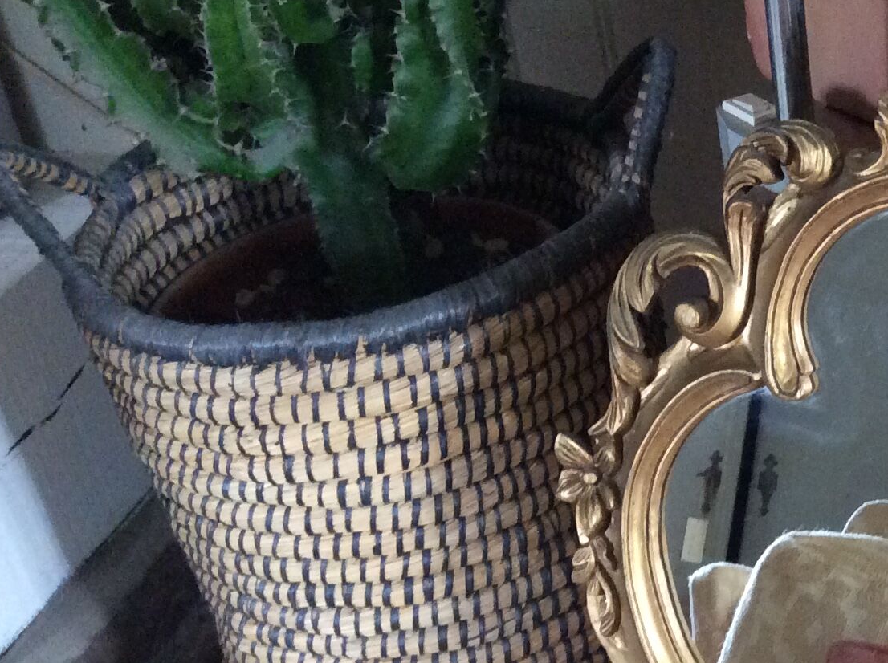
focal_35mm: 75
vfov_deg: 19.1
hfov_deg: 24.1
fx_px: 1921
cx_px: 1008
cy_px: 659
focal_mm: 3.3
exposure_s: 1/25
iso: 250
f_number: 2.4
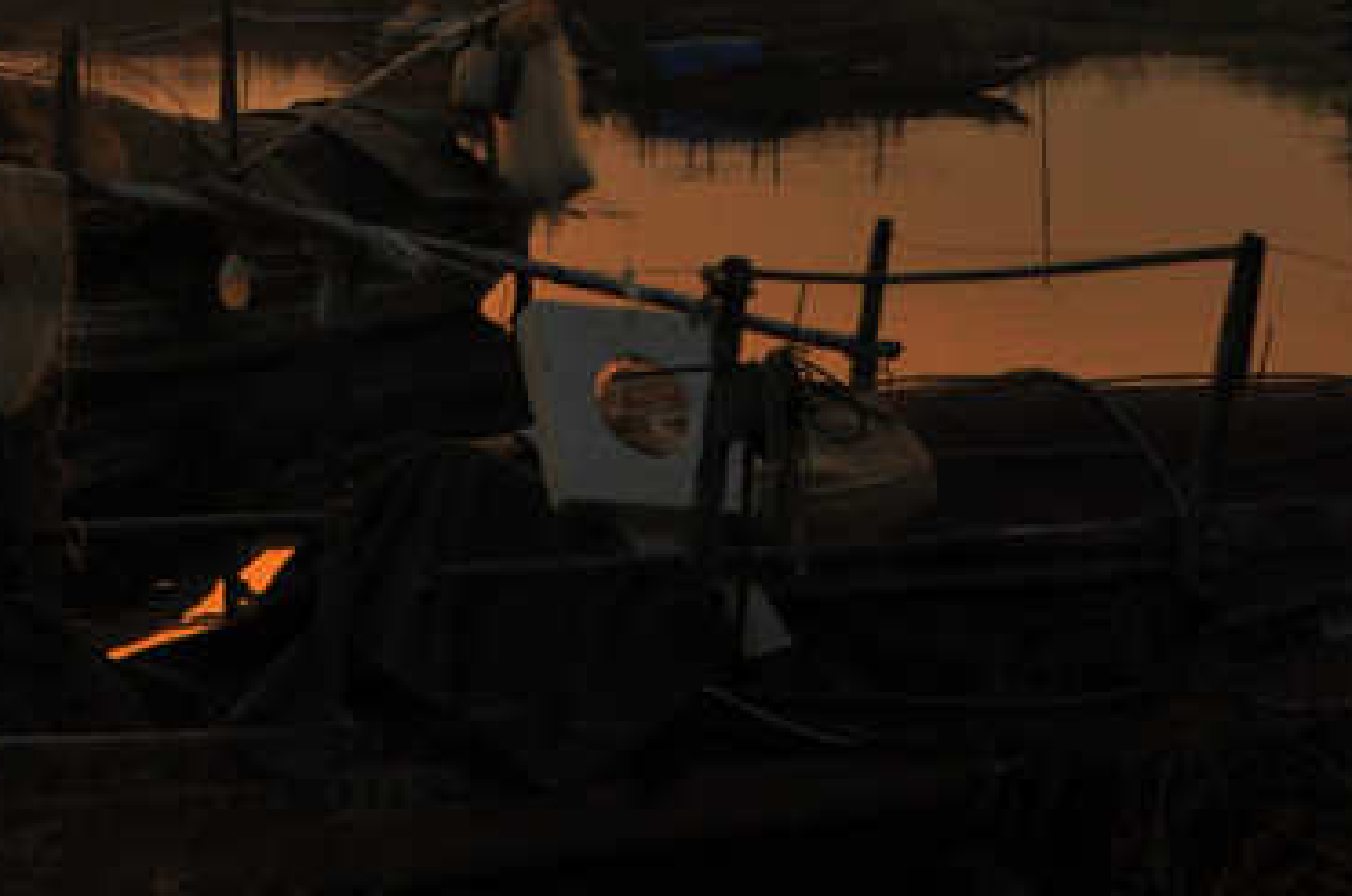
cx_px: 237
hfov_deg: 18.4
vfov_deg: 12.3
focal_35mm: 110
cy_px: 27
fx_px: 4124
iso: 1400
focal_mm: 34
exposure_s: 1/500
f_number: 13
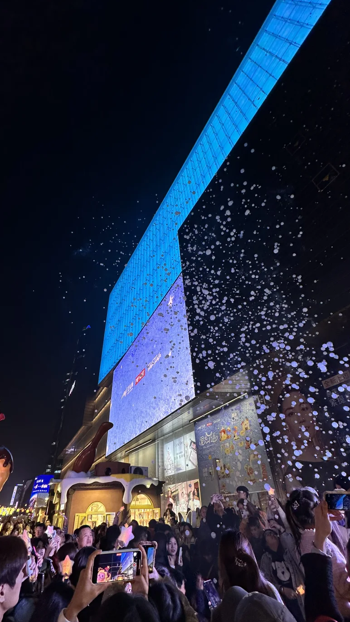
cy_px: 321
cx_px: 154
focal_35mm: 16
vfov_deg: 99.3
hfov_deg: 66.8
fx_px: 264
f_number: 2.2
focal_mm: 2.22
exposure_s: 1/103
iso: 80
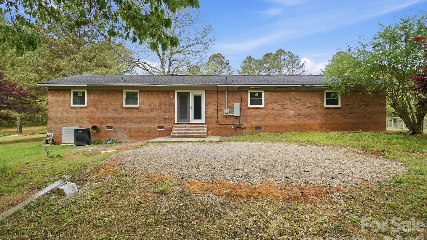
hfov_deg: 83.8
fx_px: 238
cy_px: 116
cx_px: 213
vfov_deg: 53.6
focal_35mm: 21
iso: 100
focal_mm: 20
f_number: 5
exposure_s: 1/160
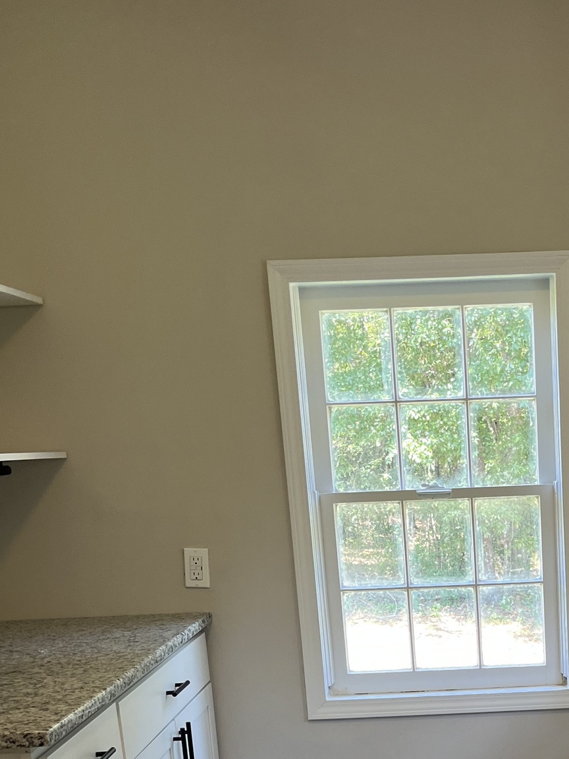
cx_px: 518
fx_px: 1140
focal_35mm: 52
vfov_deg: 33.7
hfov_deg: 27.0
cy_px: 756
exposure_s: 1/120
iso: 100
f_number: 1.6
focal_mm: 5.1
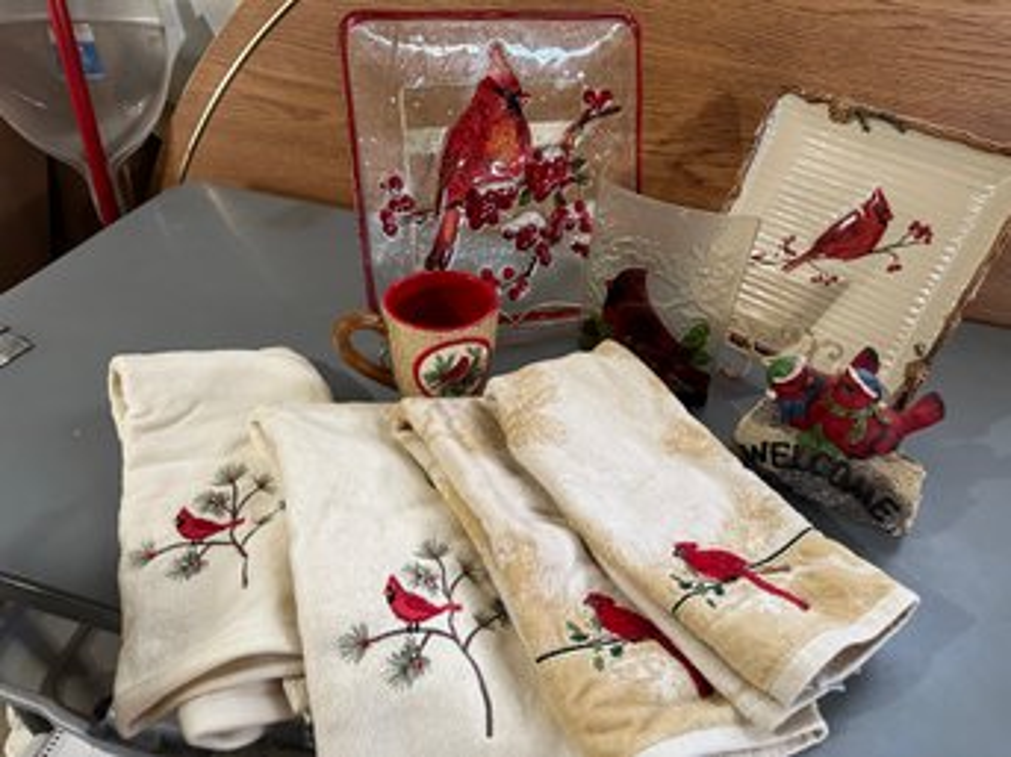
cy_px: 378
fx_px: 701
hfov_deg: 71.6
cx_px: 506
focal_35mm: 24
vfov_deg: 56.8
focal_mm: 6.86
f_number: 1.78
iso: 500
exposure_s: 1/60
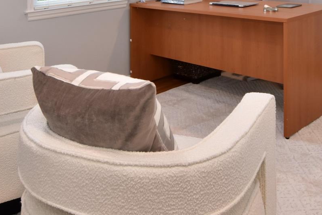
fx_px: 378
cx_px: 165
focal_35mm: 42
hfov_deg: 46.1
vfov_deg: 27.4
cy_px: -51
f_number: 10
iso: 640
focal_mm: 11
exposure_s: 1/50
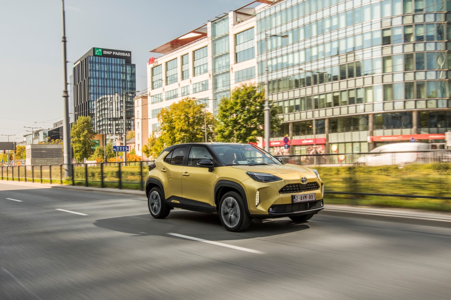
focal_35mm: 36
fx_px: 451
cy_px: 150
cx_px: 226
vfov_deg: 36.9
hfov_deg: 53.1
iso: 160
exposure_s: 1/40
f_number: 13
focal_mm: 24
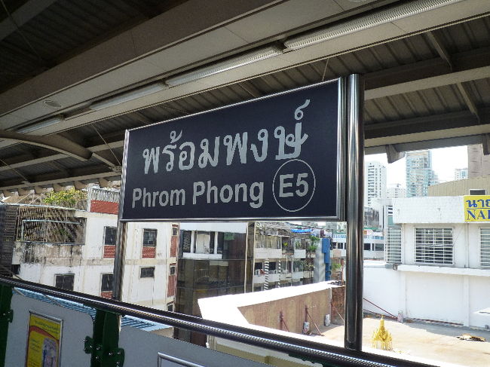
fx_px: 467
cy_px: 184
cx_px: 245
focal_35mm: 33
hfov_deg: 55.4
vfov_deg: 42.9
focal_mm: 5.8
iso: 125
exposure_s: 1/250
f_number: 3.6
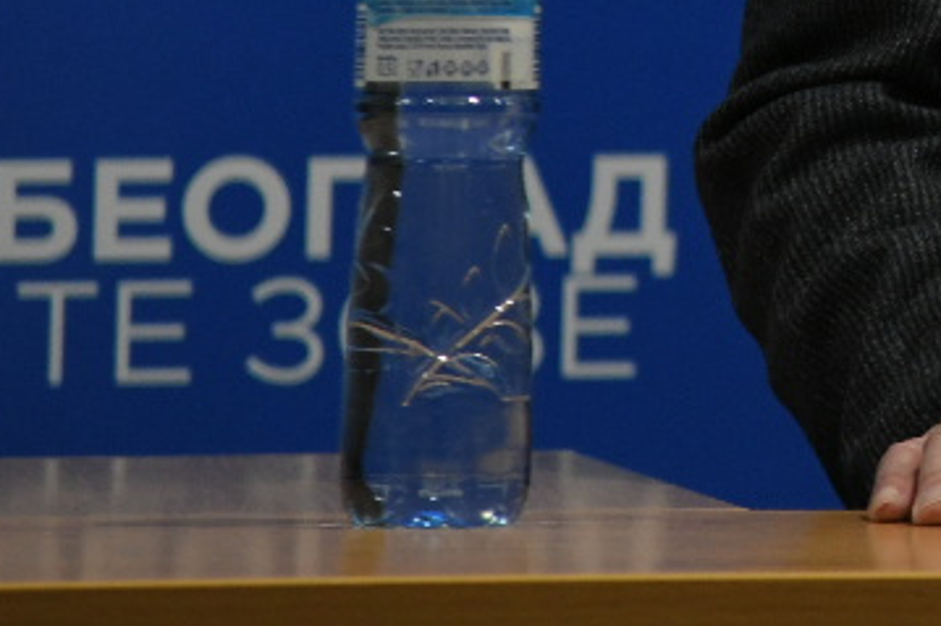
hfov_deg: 4.0
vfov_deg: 2.7
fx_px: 13220
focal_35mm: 506
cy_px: -736
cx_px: 1581
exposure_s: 1/100
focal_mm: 112
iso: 1600
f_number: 4
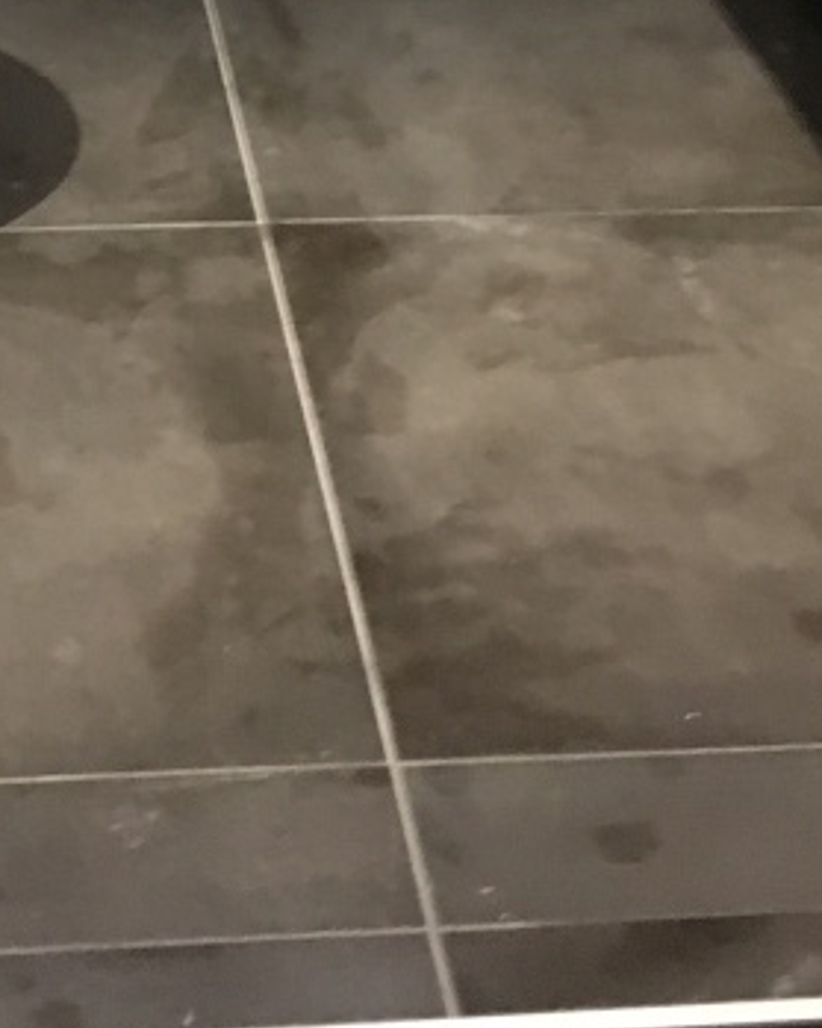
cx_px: 197
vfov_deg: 21.7
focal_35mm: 83
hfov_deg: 18.4
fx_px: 2525
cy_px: -135
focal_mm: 4.15
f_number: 2.2
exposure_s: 1/17
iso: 320
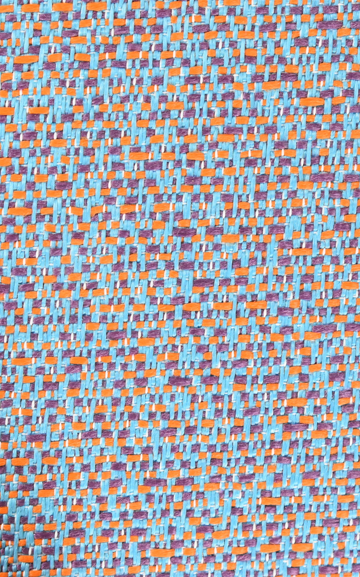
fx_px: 1990
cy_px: 290
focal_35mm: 127
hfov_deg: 10.3
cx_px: 193
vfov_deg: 16.5
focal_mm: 55
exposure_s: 1/125
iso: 2800
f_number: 5.6
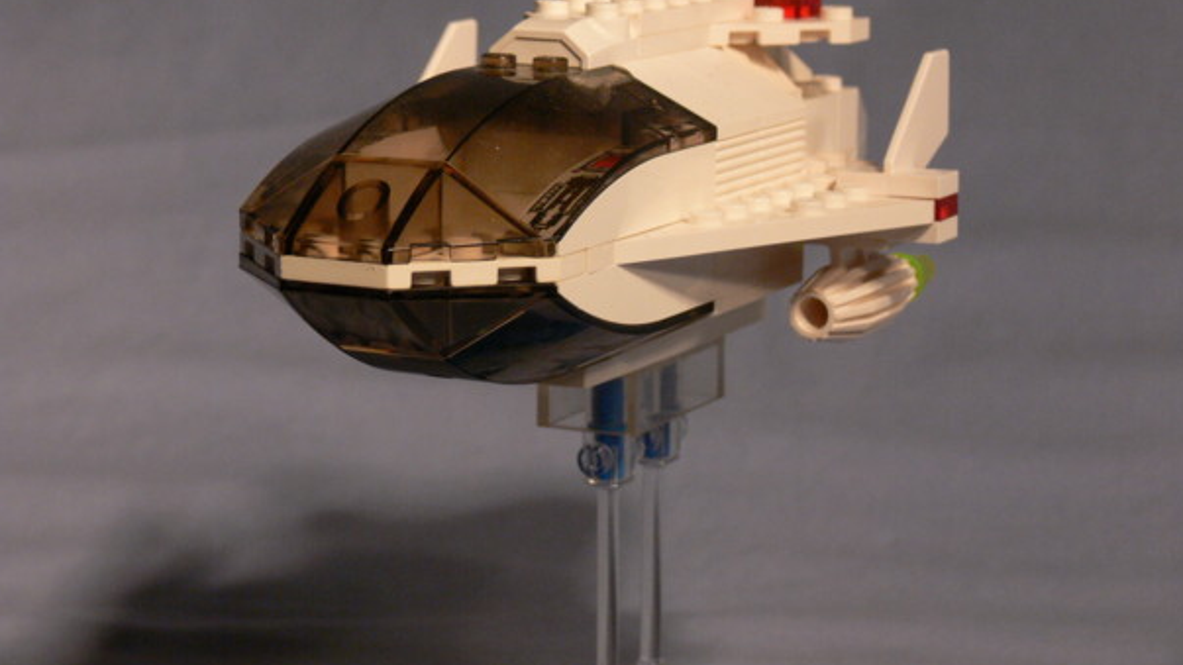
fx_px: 3481
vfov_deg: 10.9
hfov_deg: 19.3
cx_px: 596
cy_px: 208
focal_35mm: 111
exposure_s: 1/125
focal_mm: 20.3
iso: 200
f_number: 4.5
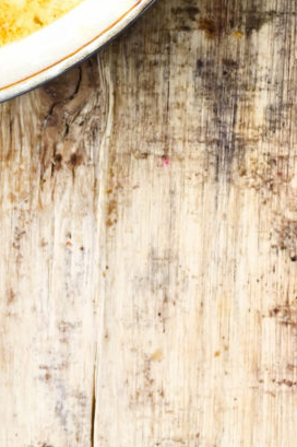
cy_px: -295
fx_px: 2330
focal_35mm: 188
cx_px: -119
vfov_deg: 10.4
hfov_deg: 7.2
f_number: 7.1
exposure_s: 1/60
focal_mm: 50
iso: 2000
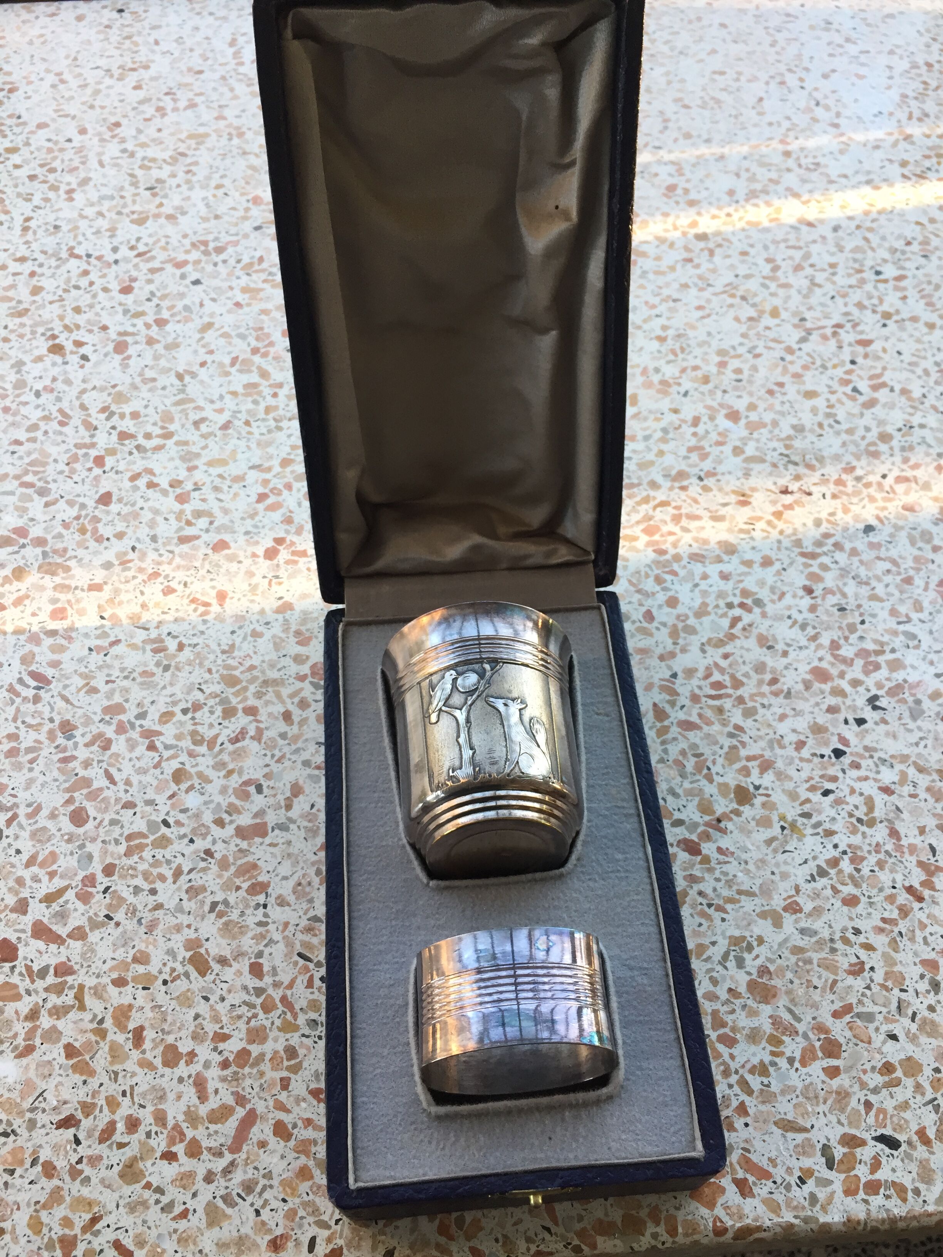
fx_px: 1053
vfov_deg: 61.7
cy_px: 628
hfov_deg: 48.2
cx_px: 472
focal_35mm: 29
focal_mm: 4.15
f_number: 2.2
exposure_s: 1/33
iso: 32
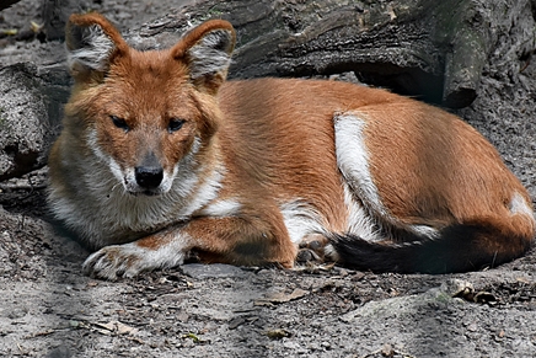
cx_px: 219
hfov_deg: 5.0
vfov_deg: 3.4
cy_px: 209
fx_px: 6091
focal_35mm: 409
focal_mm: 116
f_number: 5.6
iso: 1400
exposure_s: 1/125
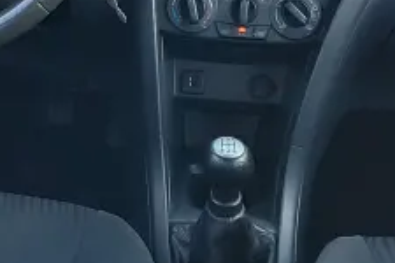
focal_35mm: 68
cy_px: -33
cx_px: 56
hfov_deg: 28.7
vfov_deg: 19.1
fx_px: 746
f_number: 1.8
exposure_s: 1/100
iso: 131
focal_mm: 5.56
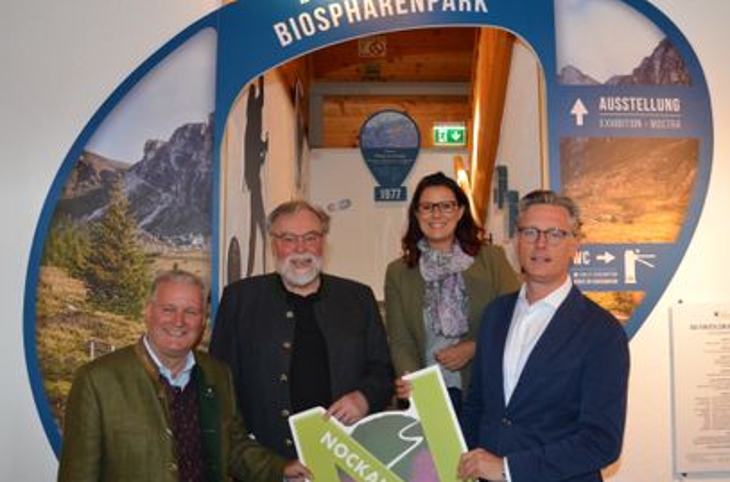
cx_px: 387
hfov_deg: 55.9
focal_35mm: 34
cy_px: 245
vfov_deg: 38.7
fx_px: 688
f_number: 4
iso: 400
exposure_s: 1/60
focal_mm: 18
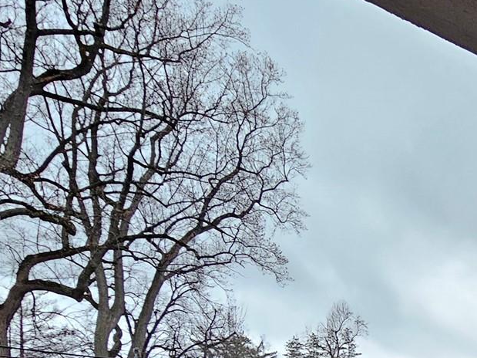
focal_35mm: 43
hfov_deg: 33.0
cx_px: 615
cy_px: 476
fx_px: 592
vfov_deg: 27.5
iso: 200
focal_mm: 2.2
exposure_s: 1/60
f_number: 2.2
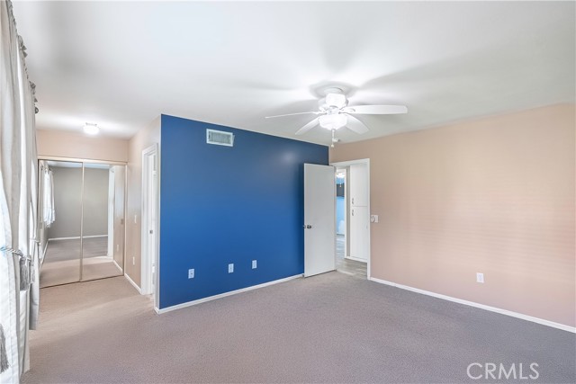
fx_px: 256
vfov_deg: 73.8
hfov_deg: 96.7
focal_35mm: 16
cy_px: 192
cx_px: 288
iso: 160
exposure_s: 1/13
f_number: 22
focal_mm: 16
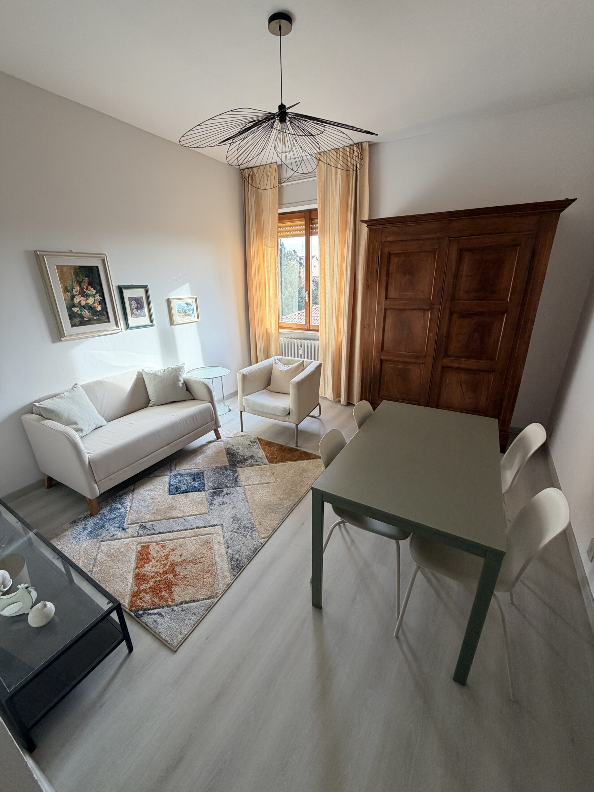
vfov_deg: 102.1
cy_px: 396
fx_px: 320
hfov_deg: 85.7
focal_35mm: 14
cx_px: 297
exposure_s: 1/121
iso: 160
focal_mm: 2.22
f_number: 2.2
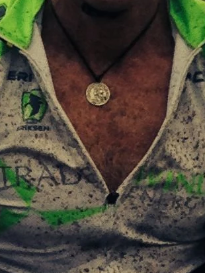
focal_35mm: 261
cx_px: 7
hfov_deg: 5.7
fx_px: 2060
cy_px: 262
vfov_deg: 7.6
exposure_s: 1/1043
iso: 50
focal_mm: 4.12
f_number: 2.4
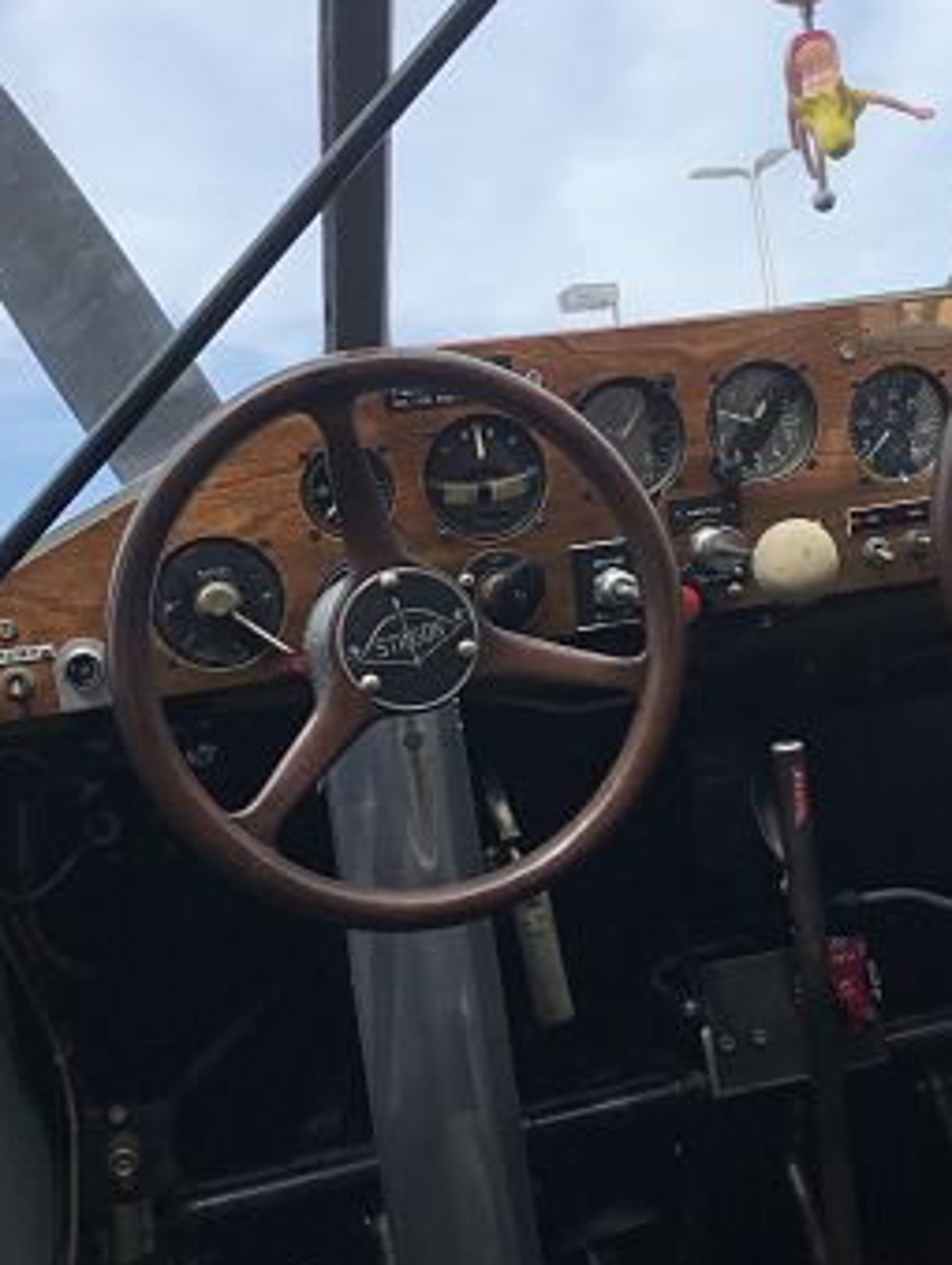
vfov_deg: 42.9
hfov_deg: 32.8
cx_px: 586
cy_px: 666
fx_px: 1610
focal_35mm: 44
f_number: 1.8
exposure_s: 1/1277
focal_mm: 3.99
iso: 20
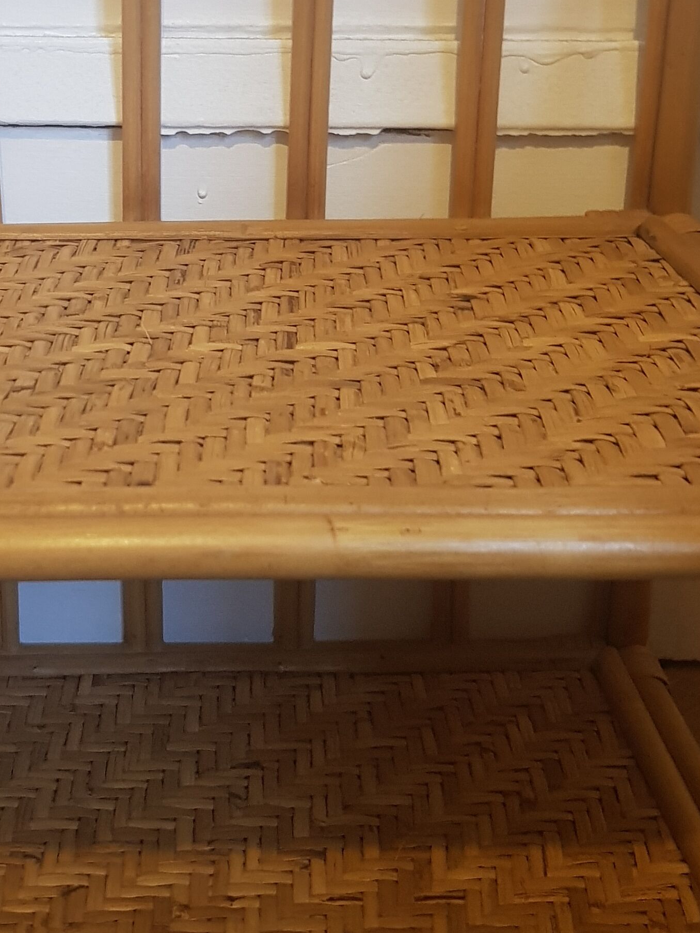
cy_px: 277
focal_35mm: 58
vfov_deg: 32.8
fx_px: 1563
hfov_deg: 24.8
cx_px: 136
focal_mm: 4.2
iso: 200
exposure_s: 1/10
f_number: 1.7
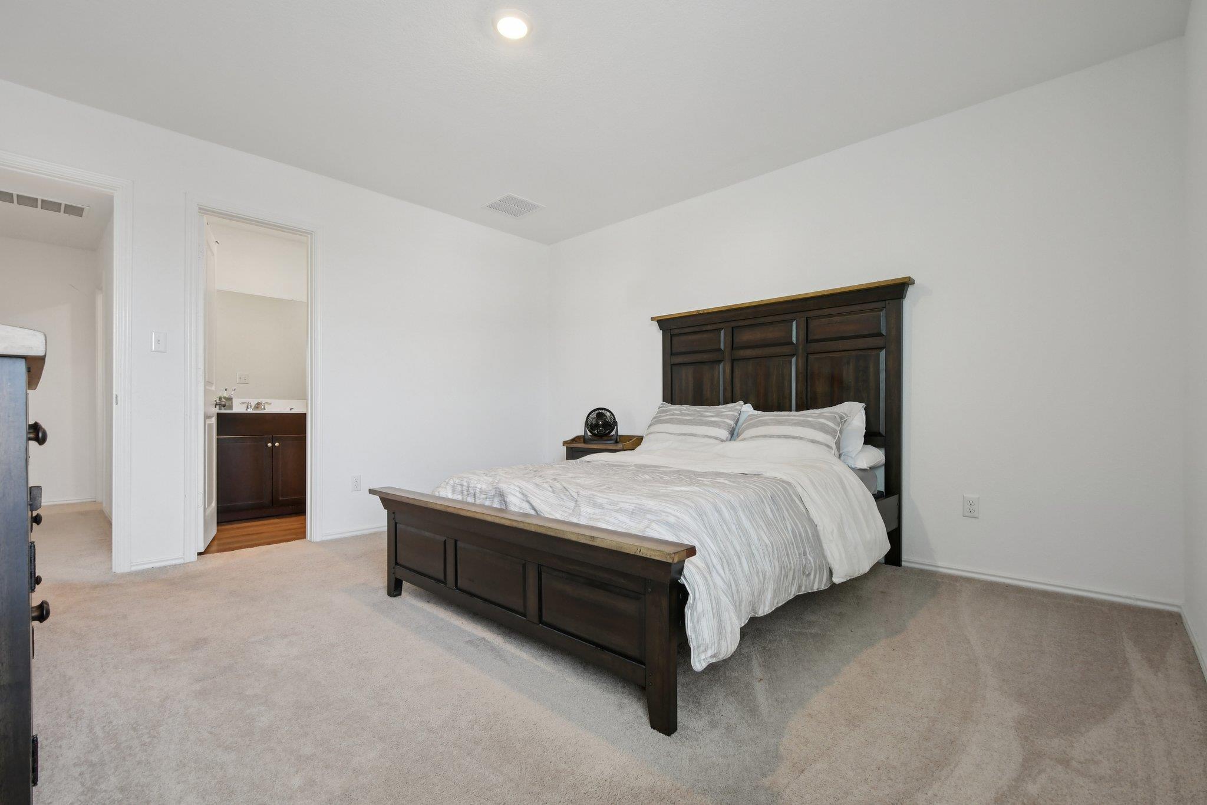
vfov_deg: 77.3
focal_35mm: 15
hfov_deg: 100.4
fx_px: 503
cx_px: 604
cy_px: 402
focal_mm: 10
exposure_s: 1/15
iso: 400
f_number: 8
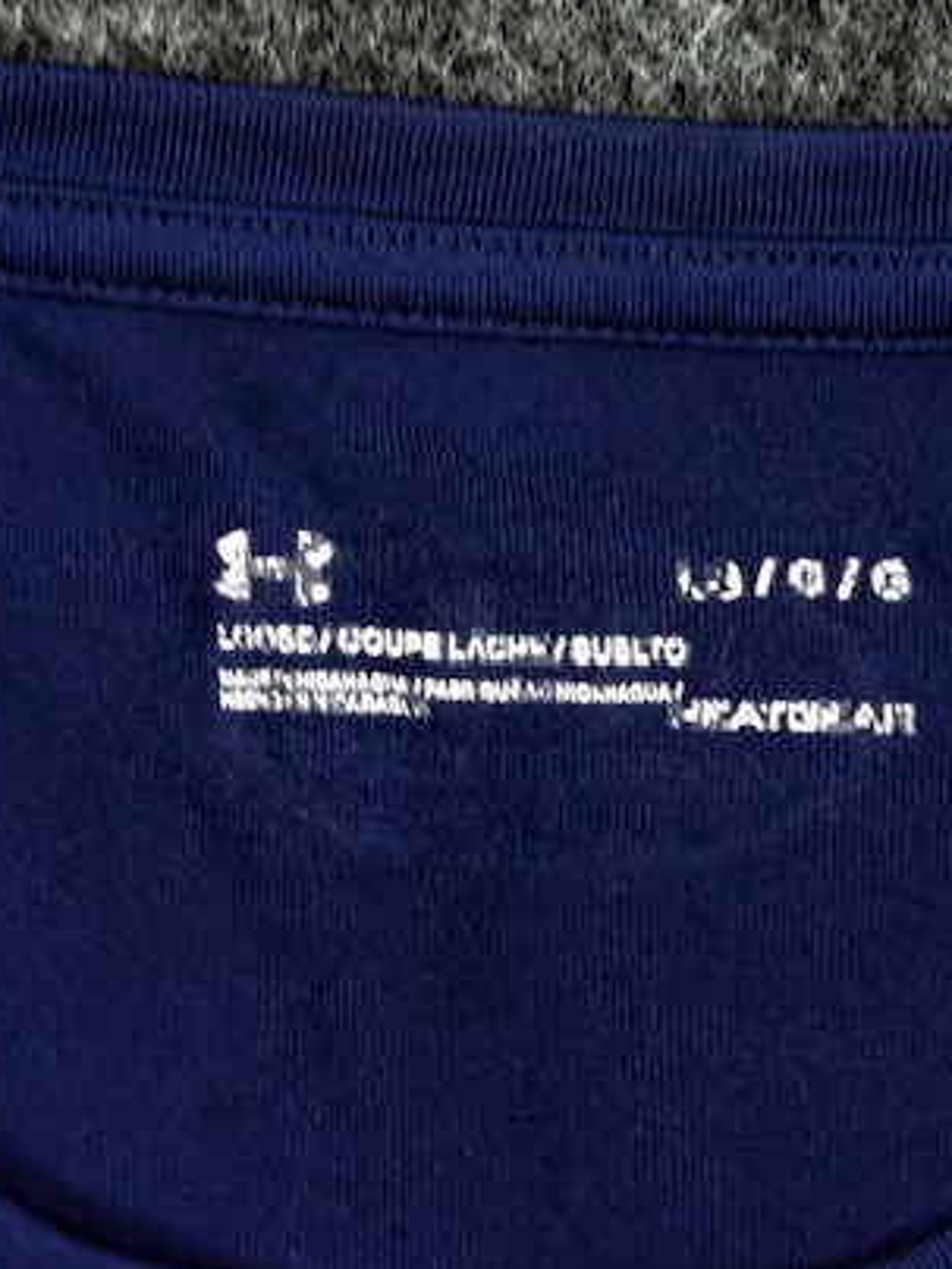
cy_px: 276
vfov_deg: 25.3
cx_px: 559
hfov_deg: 19.4
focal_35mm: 76
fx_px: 2787
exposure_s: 1/50
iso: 160
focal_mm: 6.76
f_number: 1.78
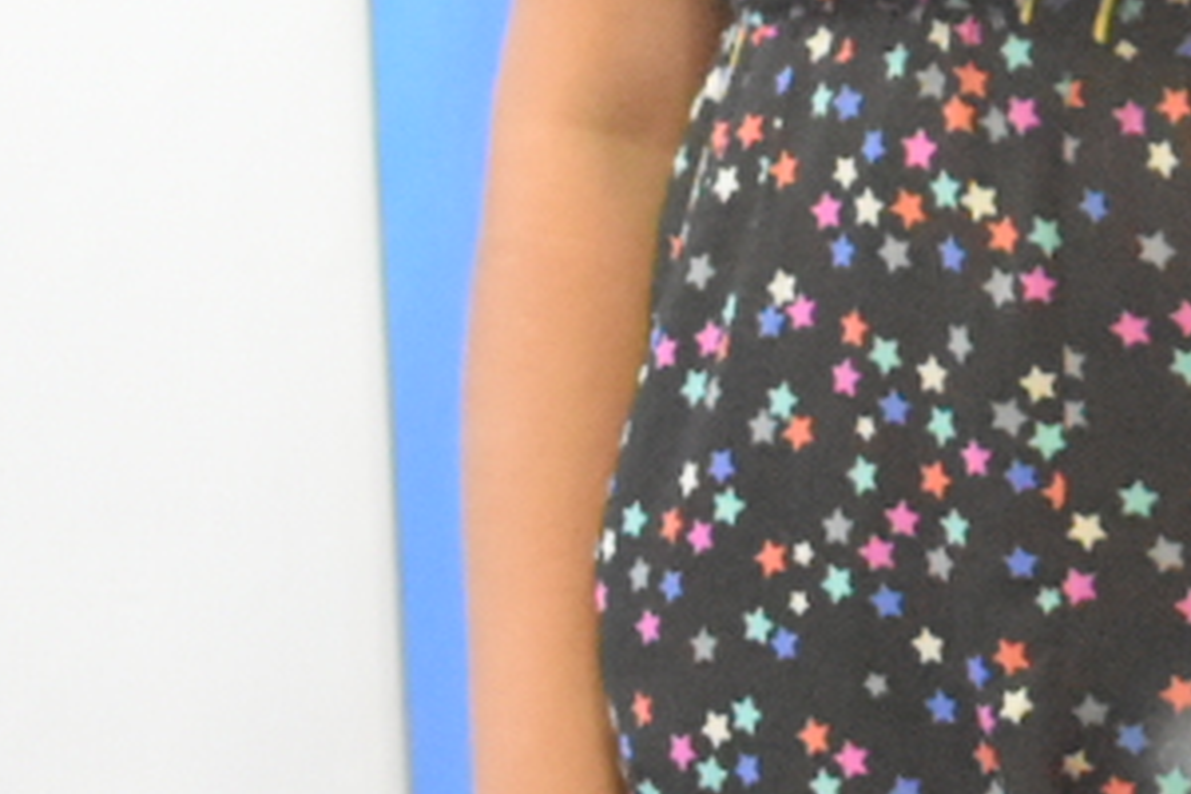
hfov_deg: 10.0
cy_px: -417
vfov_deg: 7.6
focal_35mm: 178
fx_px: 5888
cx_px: 2890
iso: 5600
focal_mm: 22
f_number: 3.8
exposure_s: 1/60
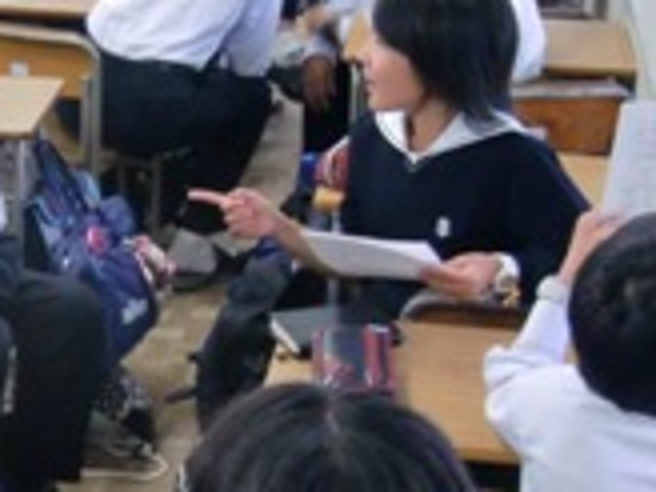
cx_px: 36
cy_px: 268
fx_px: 1762
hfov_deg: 20.6
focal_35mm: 93
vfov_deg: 15.9
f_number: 3.6
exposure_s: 1/40
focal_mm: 6.1
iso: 400
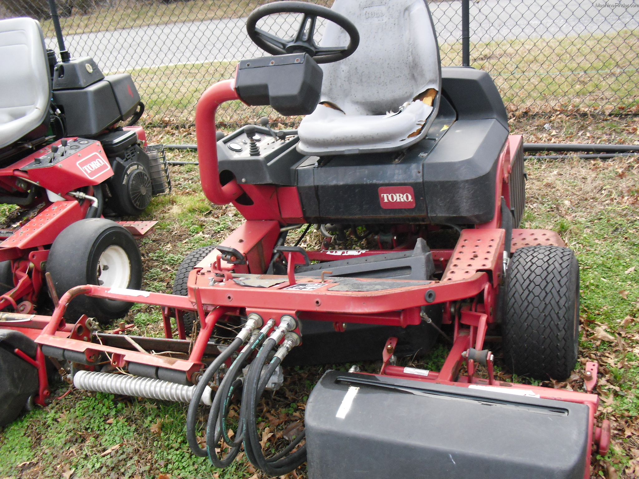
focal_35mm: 36
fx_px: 665
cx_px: 320
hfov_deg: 51.4
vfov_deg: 39.7
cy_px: 240
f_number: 3.1
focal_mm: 6.3
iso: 200
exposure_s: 1/80
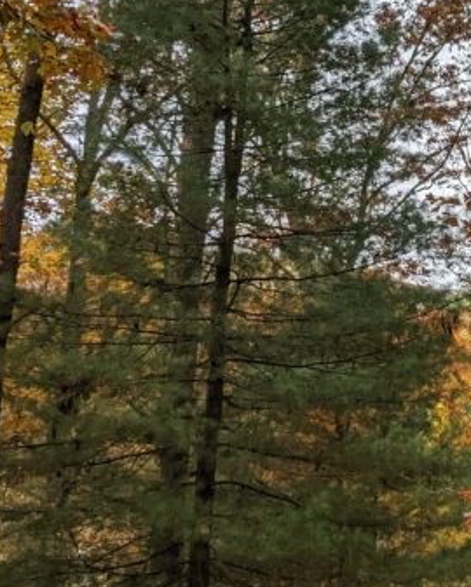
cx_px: 485
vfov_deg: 30.9
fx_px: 1045
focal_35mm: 60
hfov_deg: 24.1
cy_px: 146
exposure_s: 1/935
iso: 55
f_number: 1.73
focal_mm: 4.38
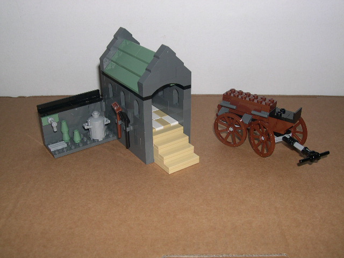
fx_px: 378
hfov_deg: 49.0
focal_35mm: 38
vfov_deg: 37.7
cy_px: 129
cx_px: 172
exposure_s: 1/60
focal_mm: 8
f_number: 7.6
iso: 100
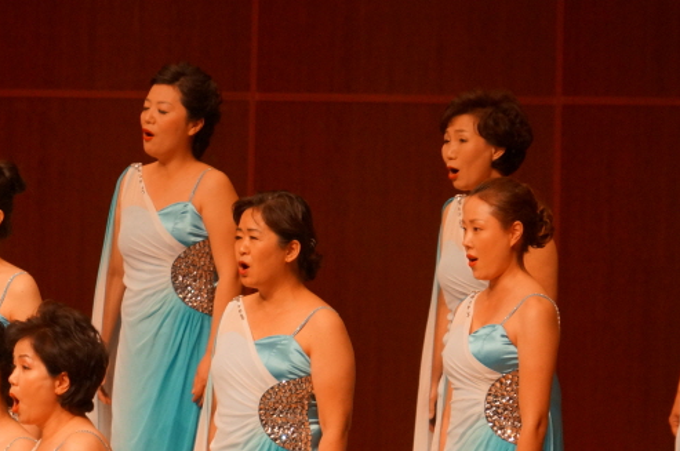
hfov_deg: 4.8
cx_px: 294
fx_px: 8034
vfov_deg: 3.2
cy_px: 289
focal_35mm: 426
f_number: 6.3
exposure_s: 1/320
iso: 2000
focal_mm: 200
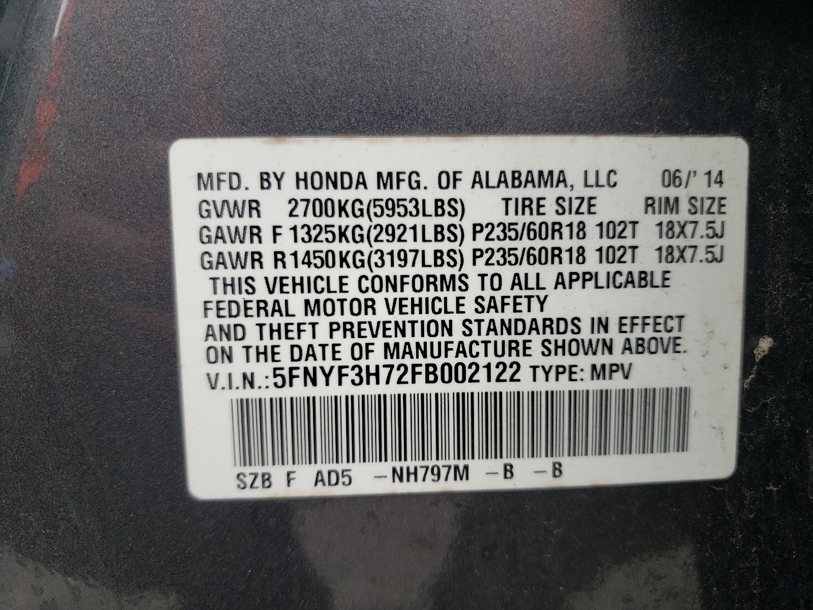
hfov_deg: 67.3
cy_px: 305
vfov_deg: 53.1
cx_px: 406
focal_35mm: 26
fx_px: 611
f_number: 1.5
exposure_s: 1/149
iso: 50
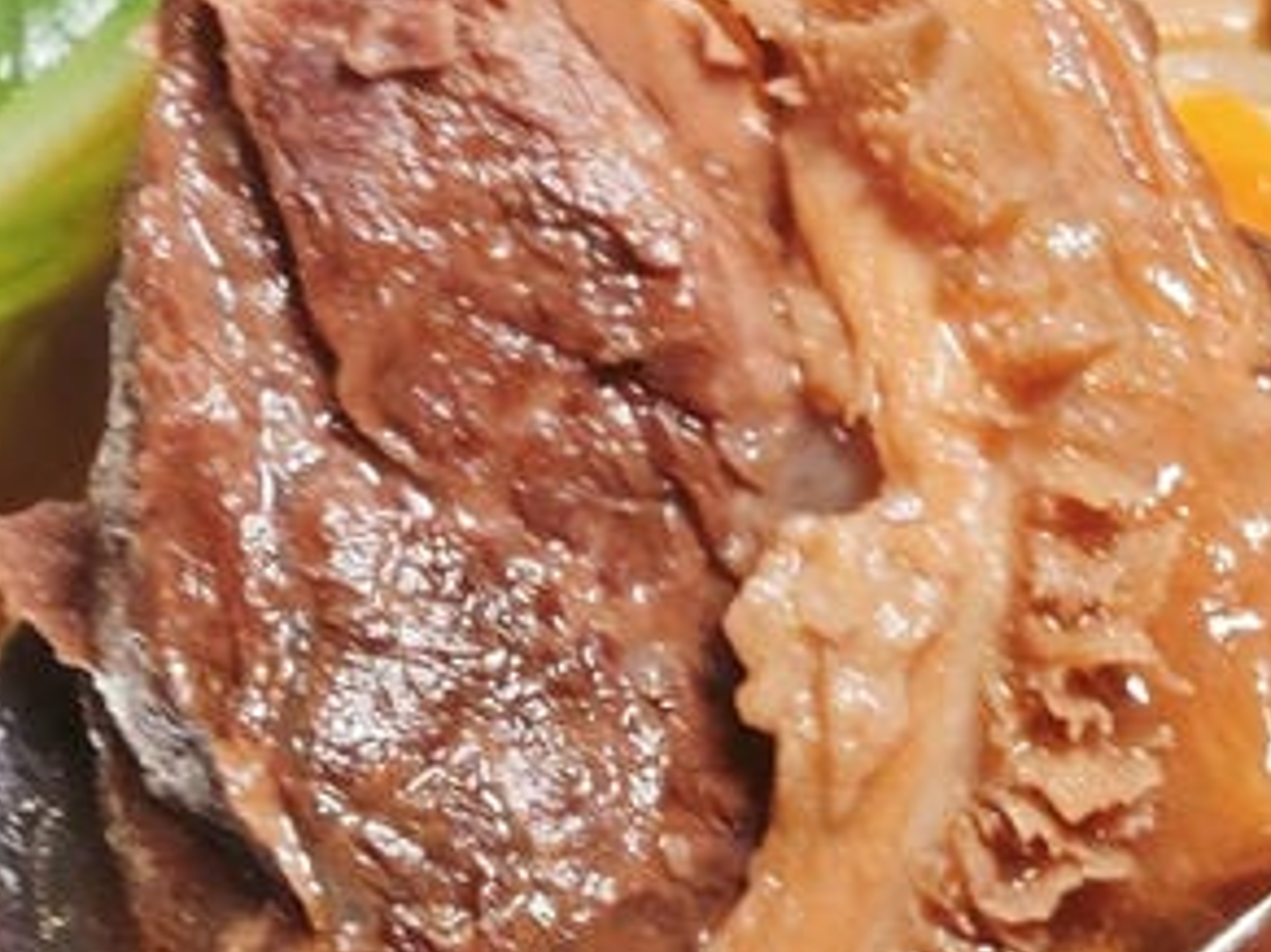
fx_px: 3487
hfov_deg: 20.4
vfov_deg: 15.5
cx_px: 1013
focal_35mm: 95
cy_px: 681
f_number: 1.8
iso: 80
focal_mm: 2.03
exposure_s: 1/60
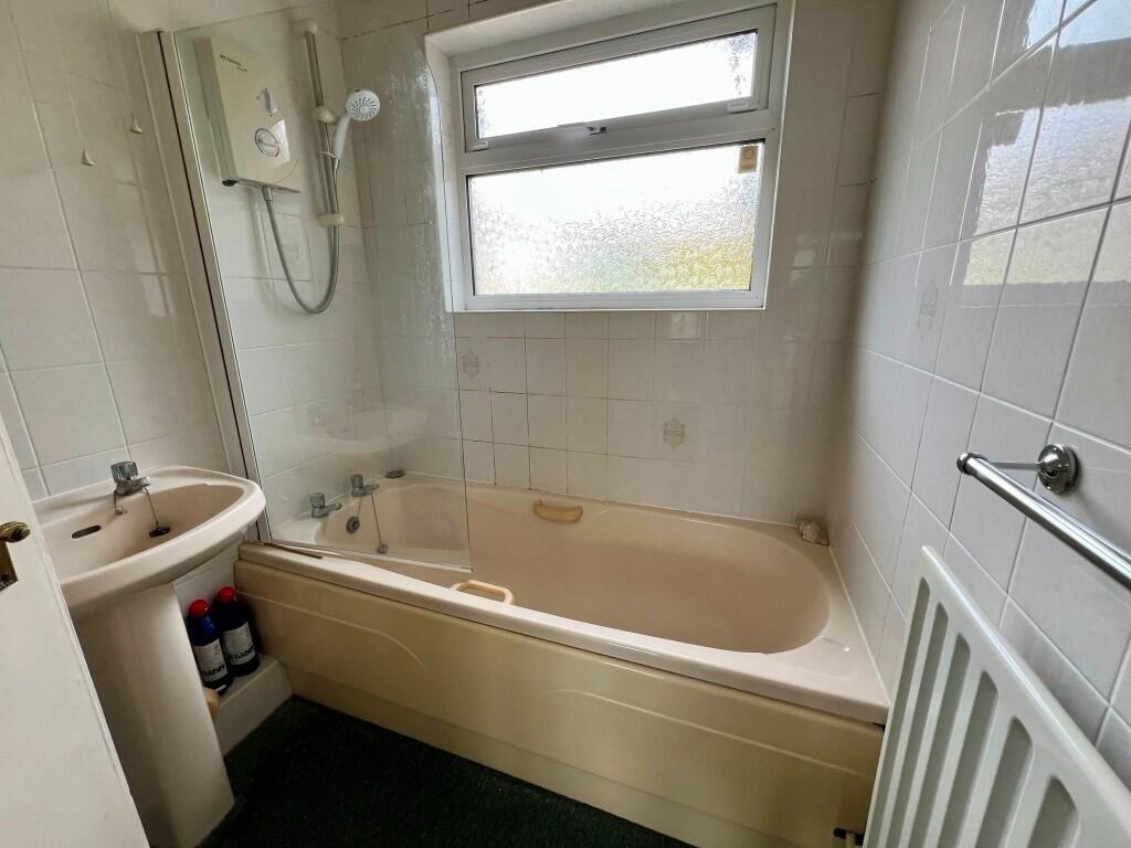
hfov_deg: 106.2
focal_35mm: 13
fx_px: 425
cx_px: 566
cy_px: 424
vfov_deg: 89.9
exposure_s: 1/99
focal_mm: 1.57
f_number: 1.8
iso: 64
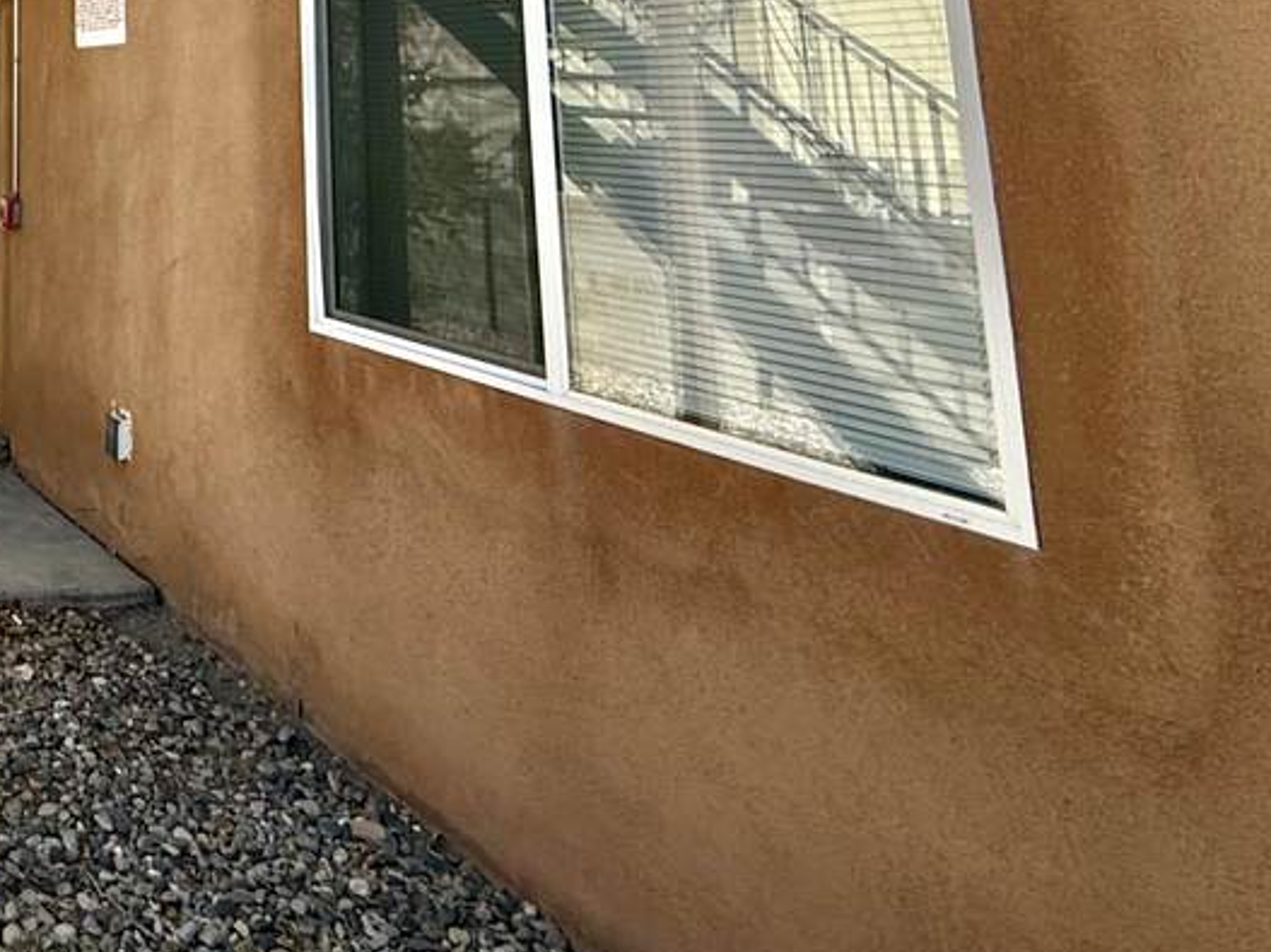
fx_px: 1248
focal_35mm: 34
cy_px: -130
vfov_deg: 35.0
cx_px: -152
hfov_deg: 41.8
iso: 64
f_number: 2.2
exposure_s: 1/742
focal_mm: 2.22
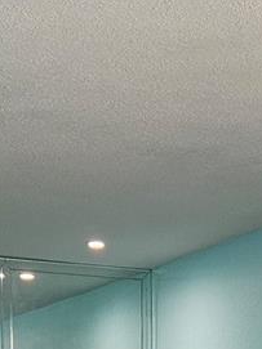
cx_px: 221
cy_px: 543
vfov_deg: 17.2
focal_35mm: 102
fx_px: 1030
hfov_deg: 14.4
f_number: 1.8
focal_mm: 5.4
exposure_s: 1/120
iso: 1000
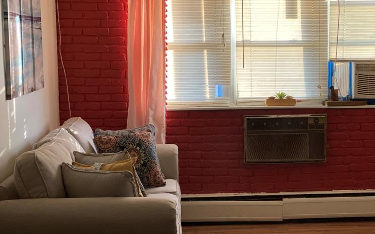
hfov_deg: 27.1
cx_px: 234
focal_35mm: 76
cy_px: 110
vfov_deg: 17.1
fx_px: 777
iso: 125
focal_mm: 6
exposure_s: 1/40
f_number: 2
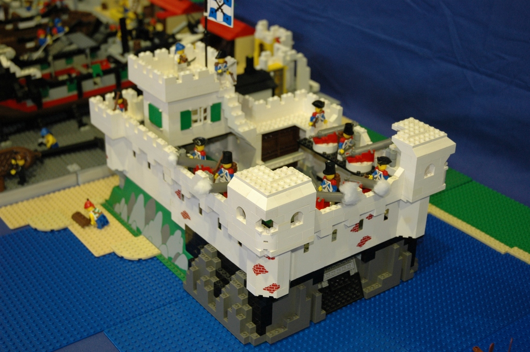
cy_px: 176
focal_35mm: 57
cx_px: 265
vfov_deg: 23.7
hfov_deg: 35.1
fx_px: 838
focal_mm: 38
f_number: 4.5
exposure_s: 1/15
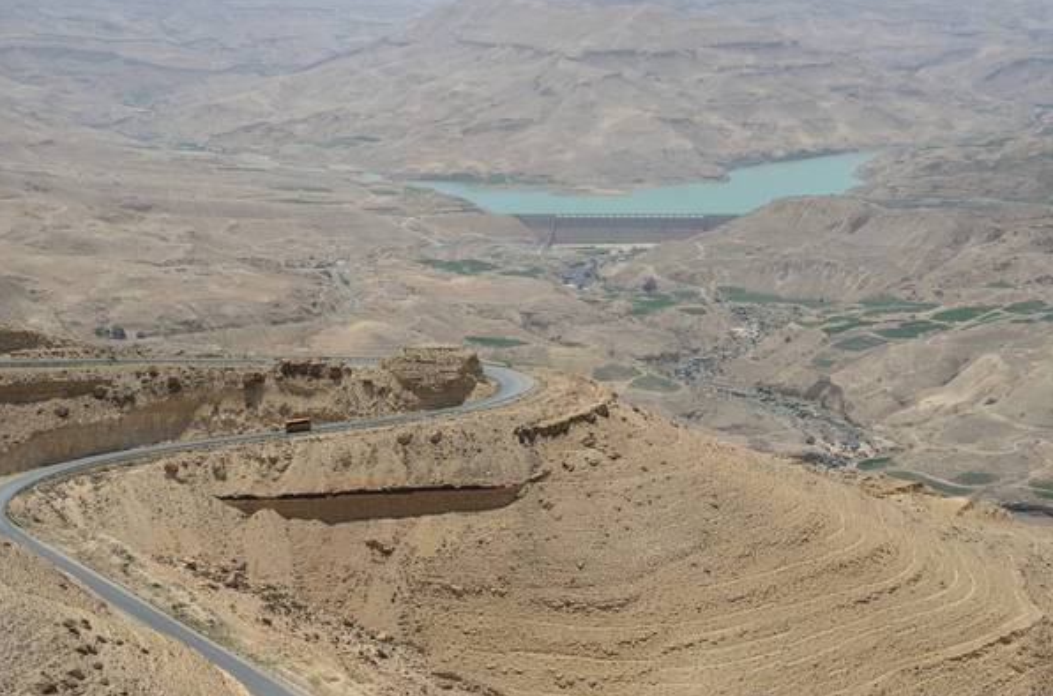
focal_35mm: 74
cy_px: 344
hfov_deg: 27.4
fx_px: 2159
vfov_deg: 18.3
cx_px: 544
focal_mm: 42
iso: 100
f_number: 8
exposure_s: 1/200
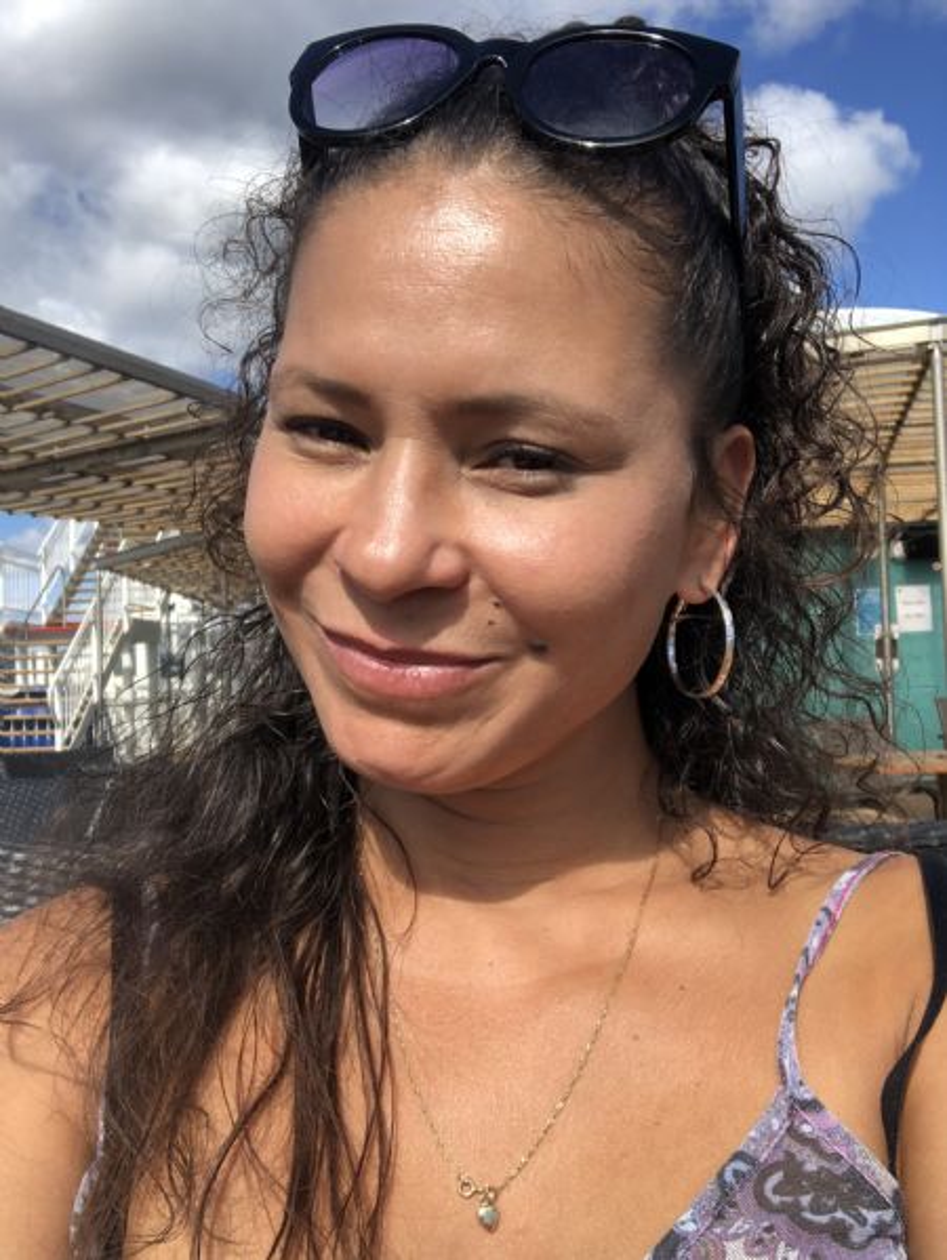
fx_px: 1166
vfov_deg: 56.8
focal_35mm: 32
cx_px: 474
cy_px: 630
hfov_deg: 44.2
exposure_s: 1/903
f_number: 2.2
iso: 20
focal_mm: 2.87
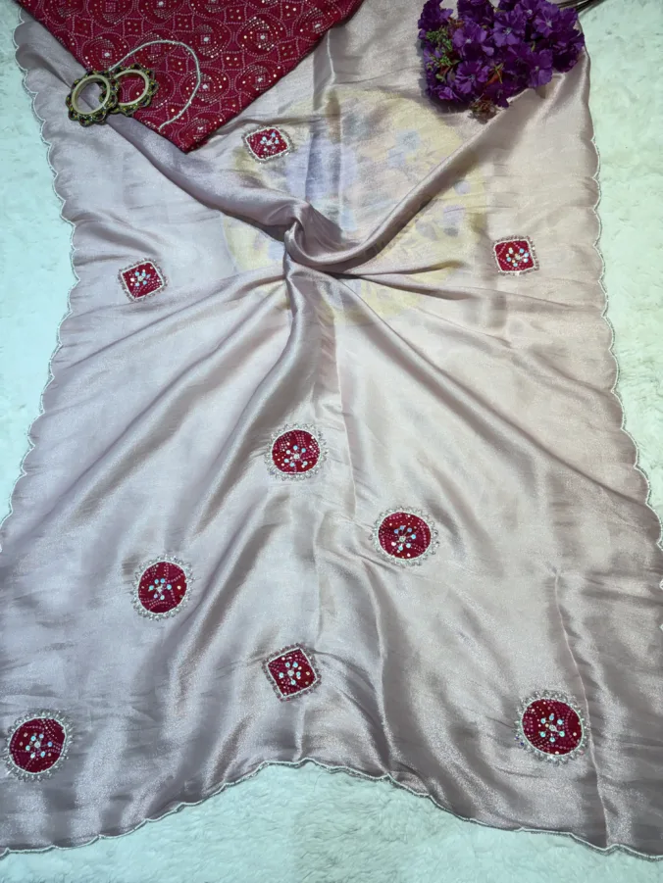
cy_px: 442
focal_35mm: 26
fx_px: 664
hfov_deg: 53.1
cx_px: 332
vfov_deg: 67.3
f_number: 1.6
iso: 40
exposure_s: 1/100
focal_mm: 5.96
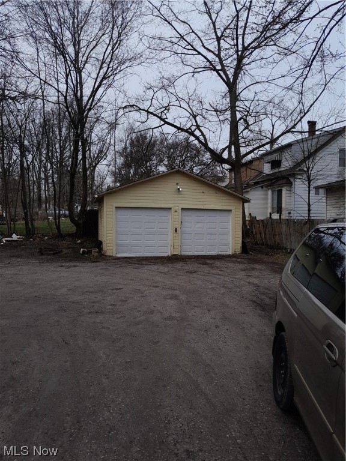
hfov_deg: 51.4
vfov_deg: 65.3
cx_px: 173
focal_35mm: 27
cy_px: 230
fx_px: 360
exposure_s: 1/665
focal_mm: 4
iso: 40
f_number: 1.8
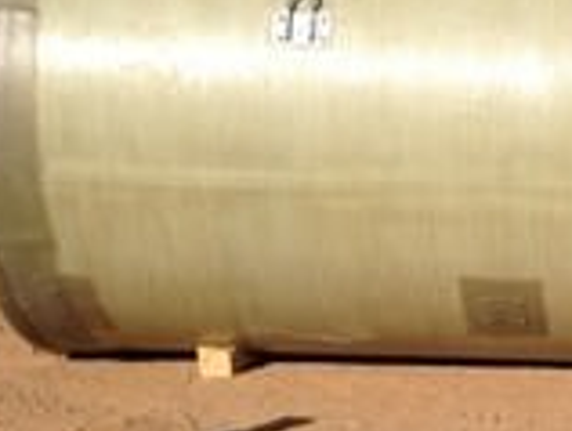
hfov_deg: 14.4
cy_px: 272
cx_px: 916
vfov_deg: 11.9
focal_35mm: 125
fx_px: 2069
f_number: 2.4
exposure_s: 1/3012
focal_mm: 4.12
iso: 50
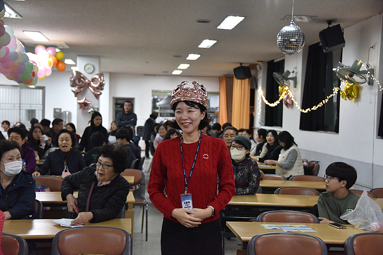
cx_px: 192
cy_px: 128
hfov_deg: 36.3
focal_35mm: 55
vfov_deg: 24.6
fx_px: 585
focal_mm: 55
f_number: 4.5
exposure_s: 1/125
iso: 2800
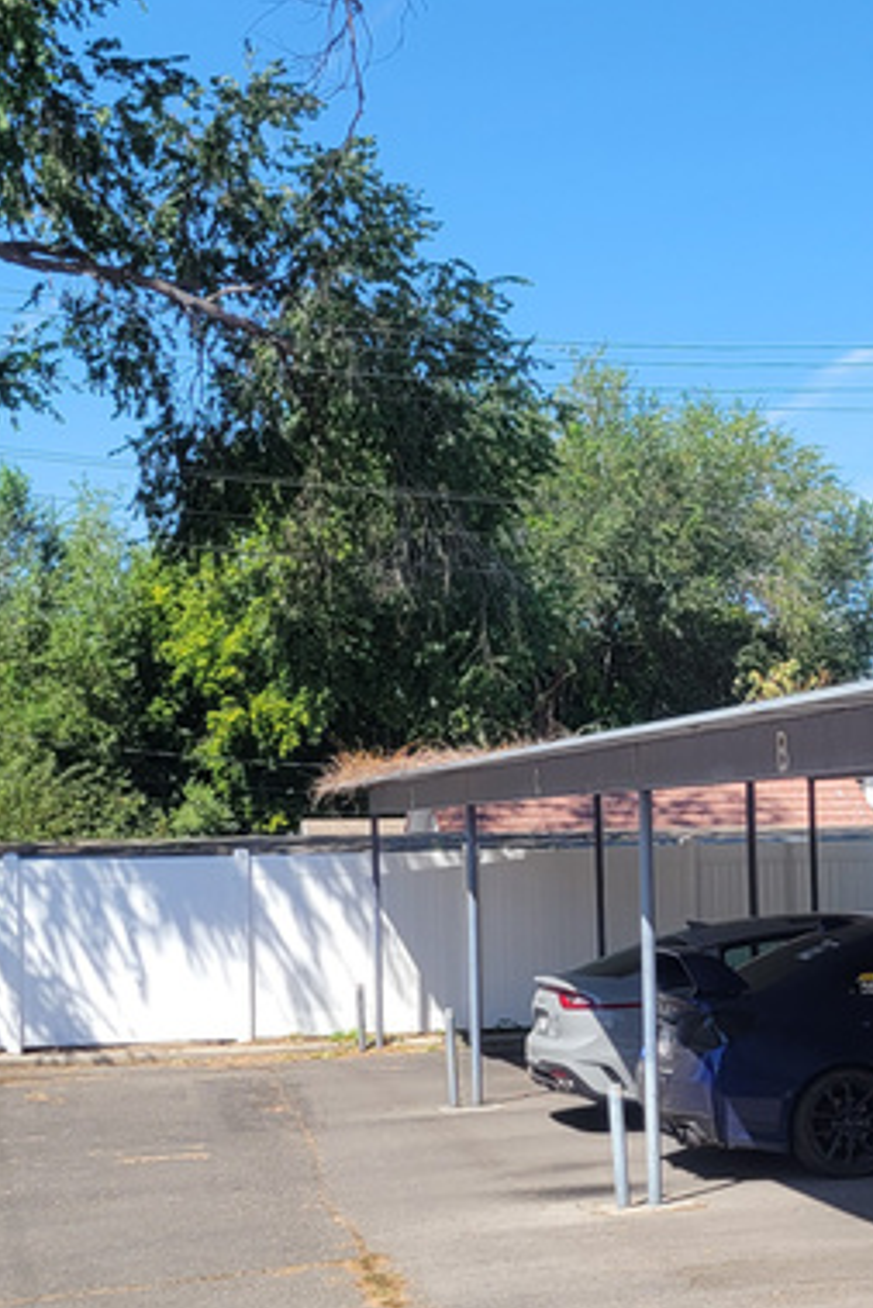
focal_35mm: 73
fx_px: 2653
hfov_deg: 18.5
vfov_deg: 27.6
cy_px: 797
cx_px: 732
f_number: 1.8
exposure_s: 1/1501
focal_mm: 5.4
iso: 40
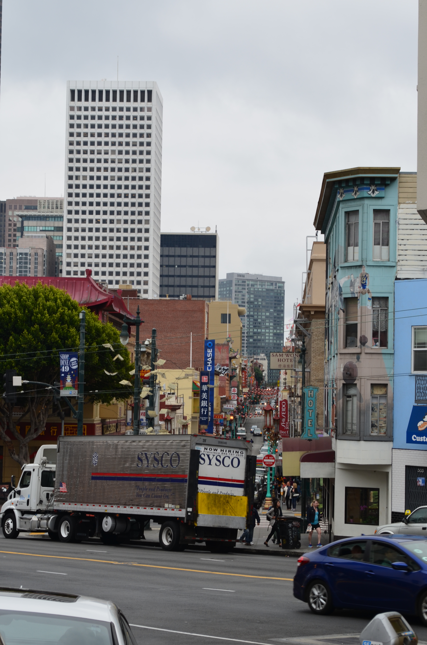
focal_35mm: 82
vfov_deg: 24.7
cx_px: 214
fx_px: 1474
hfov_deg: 16.5
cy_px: 322
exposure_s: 1/125
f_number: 11
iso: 200
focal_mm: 55
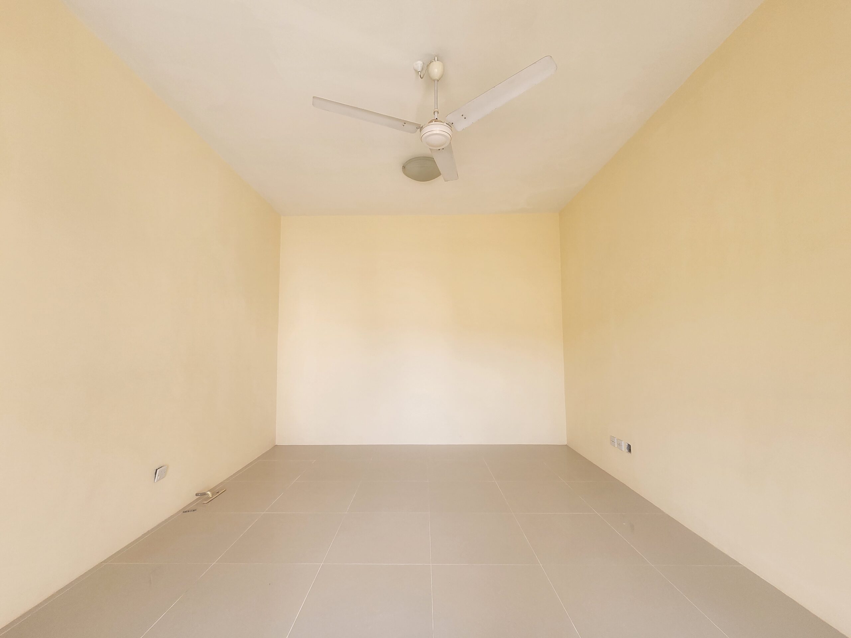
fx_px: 320
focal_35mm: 13
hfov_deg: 106.2
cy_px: 319
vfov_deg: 89.9
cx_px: 426
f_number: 2.2
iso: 50
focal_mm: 2.2
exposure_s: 1/100
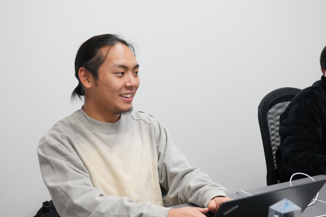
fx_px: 471
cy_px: 108
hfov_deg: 38.2
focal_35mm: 52
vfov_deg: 26.0
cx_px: 163
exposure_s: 1/60
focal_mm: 35
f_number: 4
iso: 500
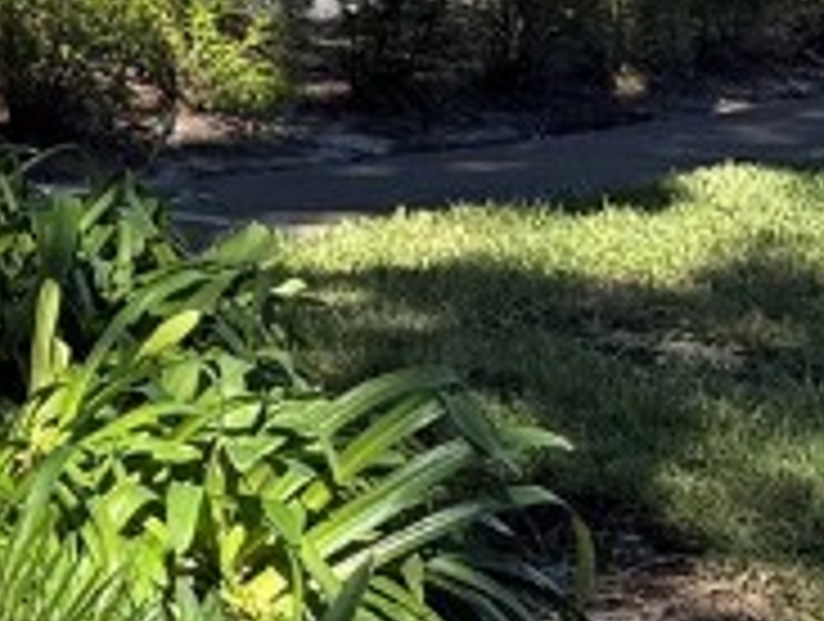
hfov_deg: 13.0
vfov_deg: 10.3
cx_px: -743
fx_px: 3196
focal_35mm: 134
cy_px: -576
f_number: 1.78
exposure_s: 1/1553
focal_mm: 6.76
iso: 80
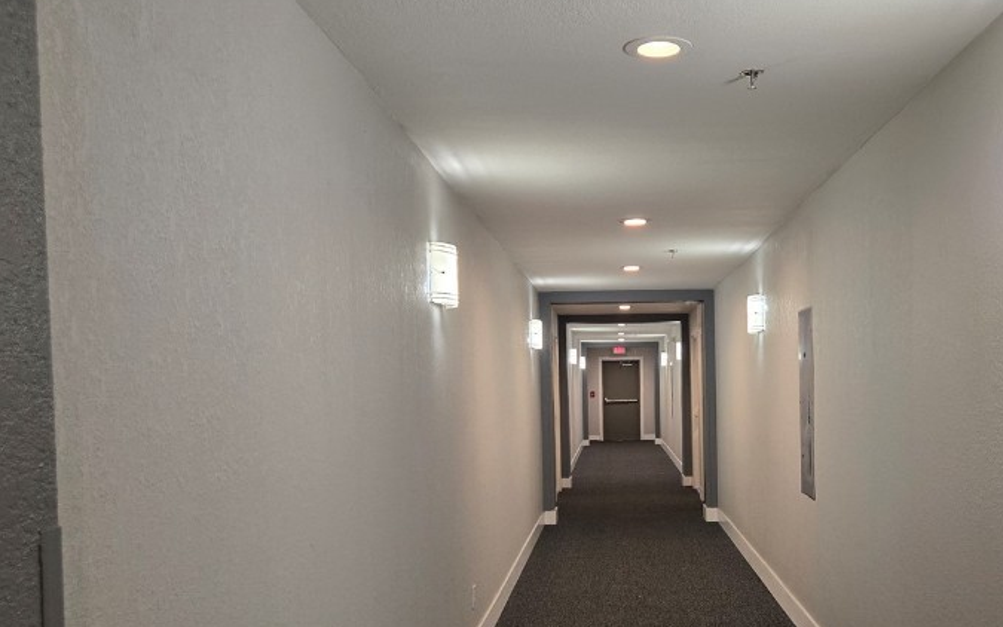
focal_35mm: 37
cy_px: 407
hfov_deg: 51.7
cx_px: 676
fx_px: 1011
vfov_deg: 34.2
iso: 320
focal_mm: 5.4
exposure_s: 1/120
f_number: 1.8
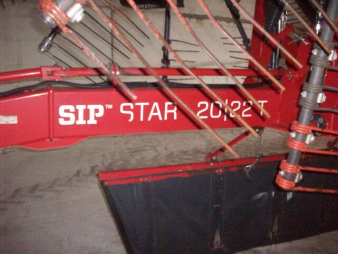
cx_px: 169
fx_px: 361
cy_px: 127
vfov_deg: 38.7
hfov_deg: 50.1
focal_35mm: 37
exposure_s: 1/128
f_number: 2.8
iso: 800
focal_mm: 6.2
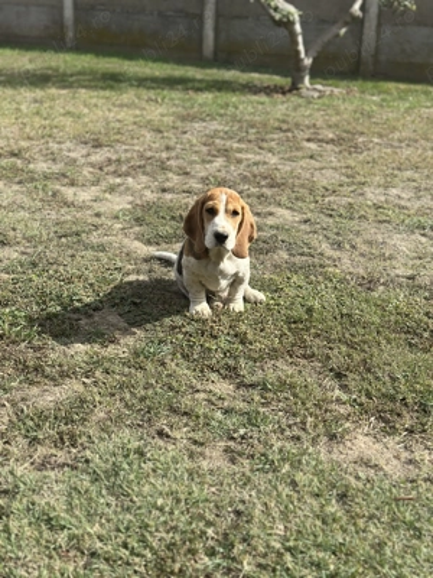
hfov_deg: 30.3
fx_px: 801
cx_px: 216
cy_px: 289
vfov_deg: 39.7
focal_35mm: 48
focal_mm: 6.86
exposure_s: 1/3876
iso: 80
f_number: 1.78
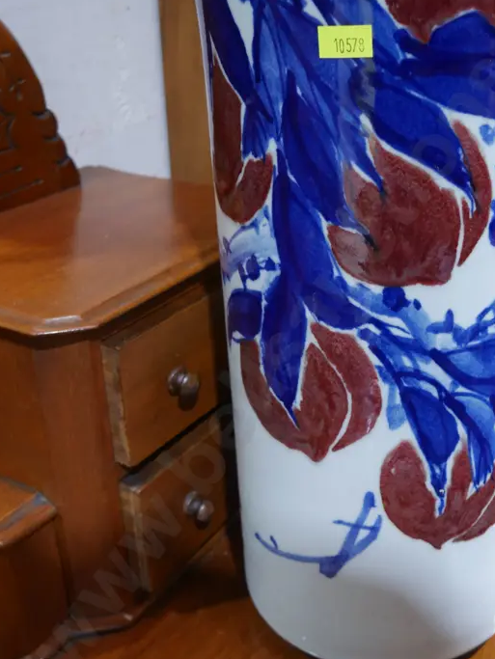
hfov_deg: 33.9
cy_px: 272
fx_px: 800
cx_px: 347
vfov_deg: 44.6
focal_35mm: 42
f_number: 3.5
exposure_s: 1/60
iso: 800
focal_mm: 14
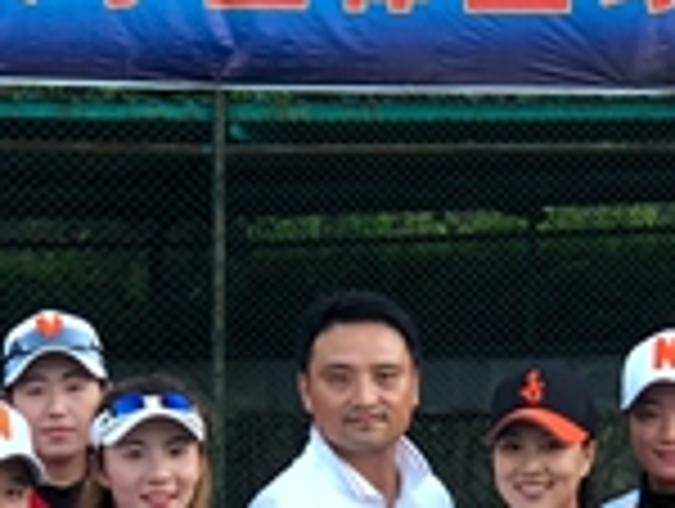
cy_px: 629
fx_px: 4570
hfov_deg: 8.4
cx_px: 272
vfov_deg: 6.3
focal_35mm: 234
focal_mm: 6
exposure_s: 1/60
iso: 16
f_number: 2.4
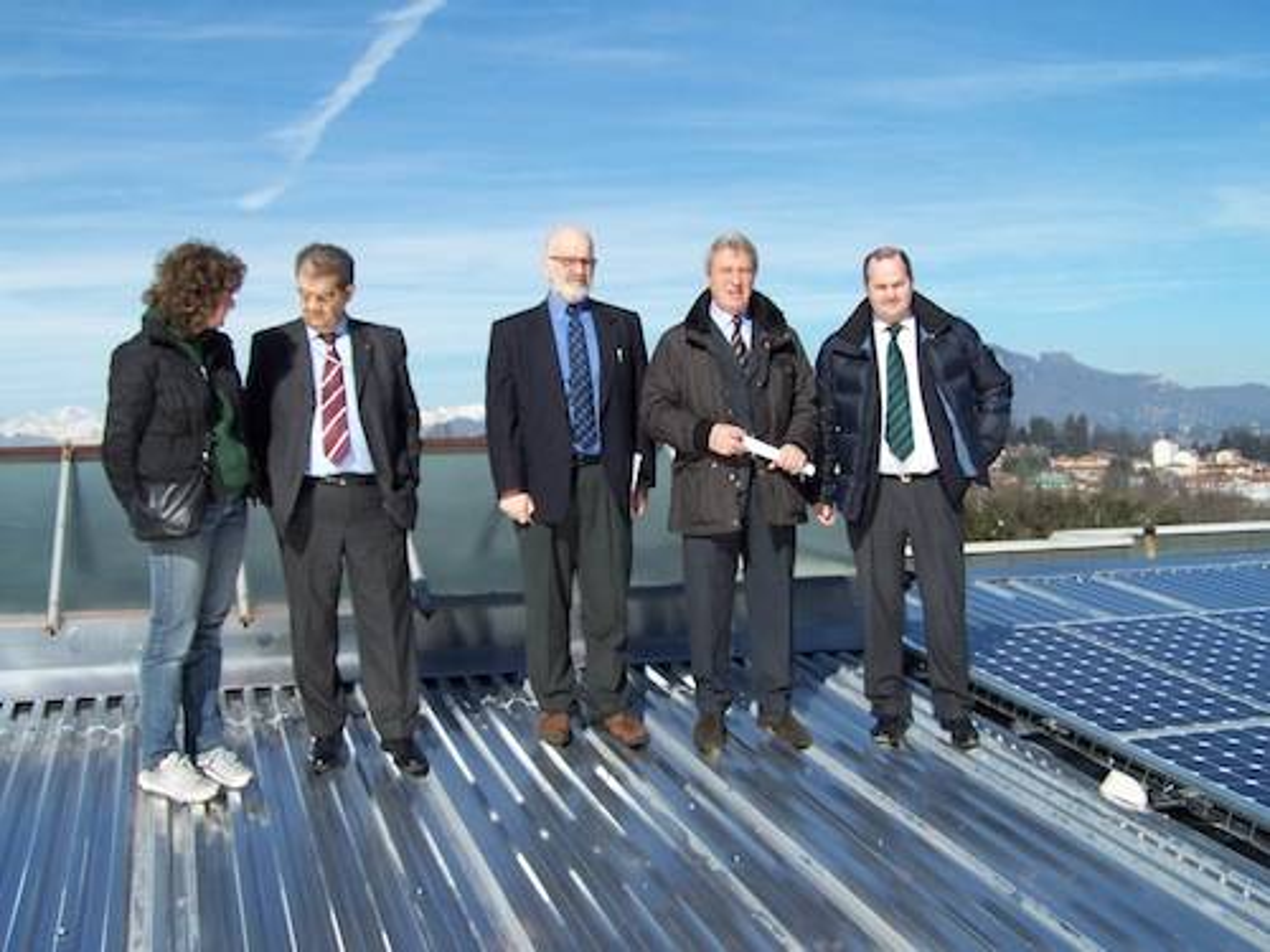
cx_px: 635
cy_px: 476
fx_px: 1394
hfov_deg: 49.0
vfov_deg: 37.7
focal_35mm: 38
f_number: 4
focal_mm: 6.3
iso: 80
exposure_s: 1/750
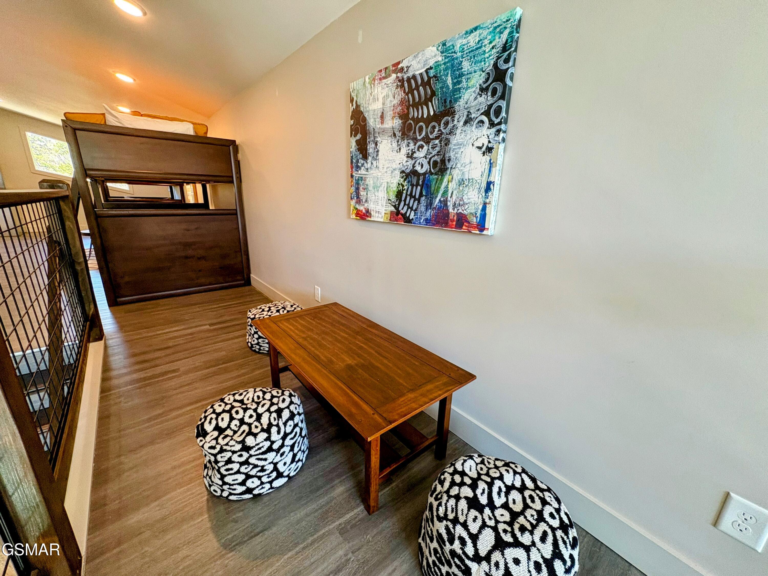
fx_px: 311
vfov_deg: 85.7
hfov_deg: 102.1
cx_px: 384
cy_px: 288
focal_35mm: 14
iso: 160
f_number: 2.2
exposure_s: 1/60
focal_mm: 2.22
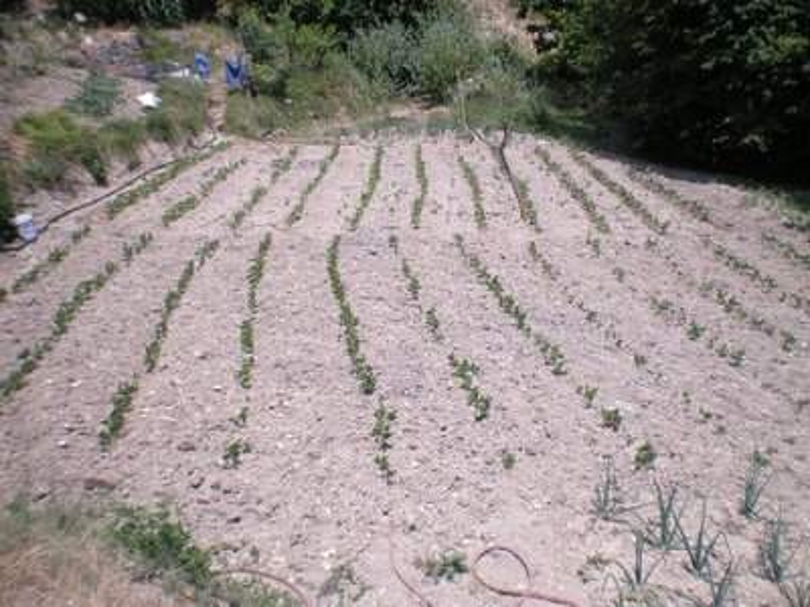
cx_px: 405
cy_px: 304
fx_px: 889
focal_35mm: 38
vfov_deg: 37.7
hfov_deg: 49.0
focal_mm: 6.3
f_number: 4.6
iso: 64
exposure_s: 1/638
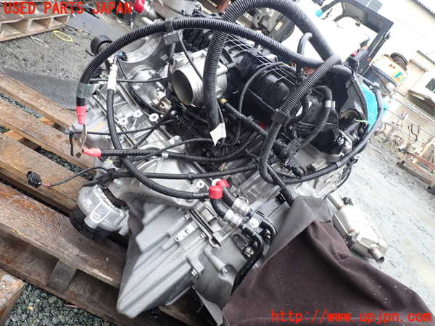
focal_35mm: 25
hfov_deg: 69.4
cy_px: 163
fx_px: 314
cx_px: 218
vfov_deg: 54.9
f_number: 2.8
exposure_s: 1/60
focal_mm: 4.5
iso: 100
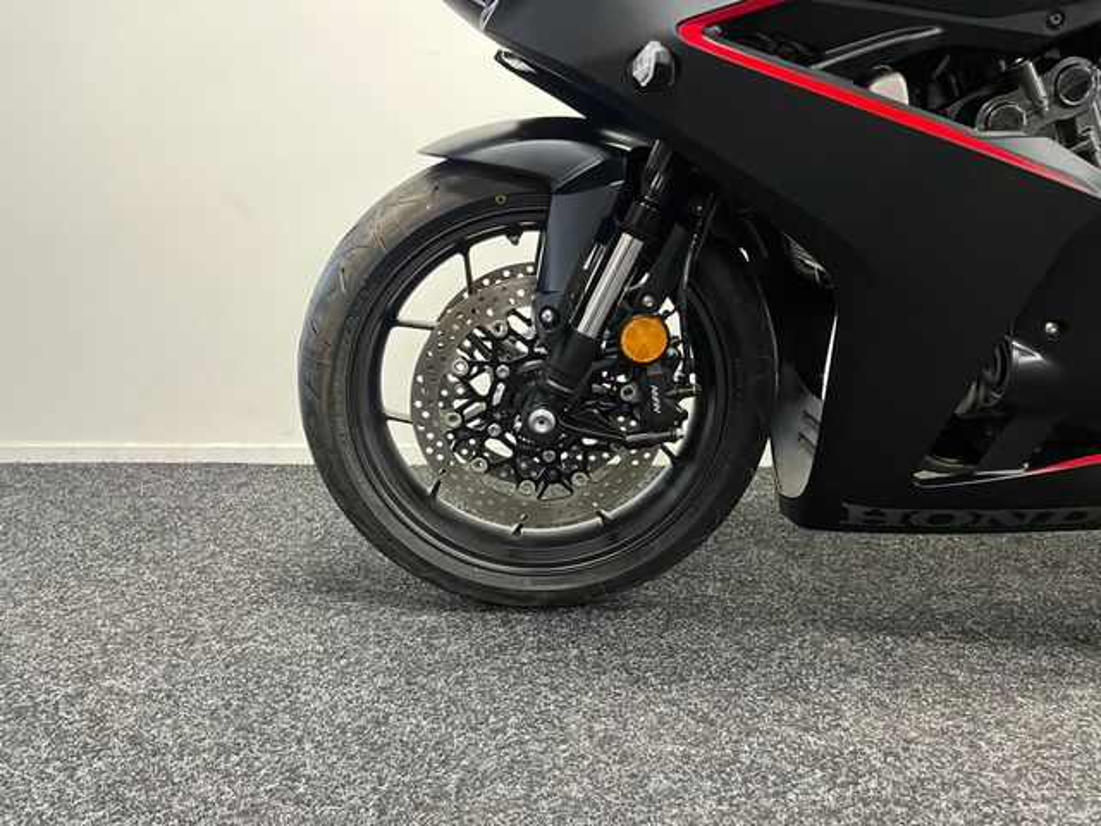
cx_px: 550
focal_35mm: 26
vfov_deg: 53.1
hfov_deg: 67.3
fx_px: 827
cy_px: 413
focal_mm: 5.1
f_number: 1.6
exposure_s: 1/50
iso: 400
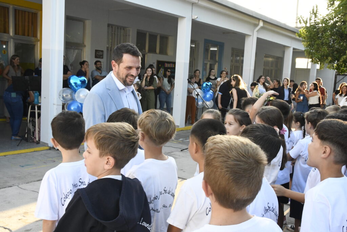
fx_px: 386
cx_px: 174
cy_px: 116
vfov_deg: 33.4
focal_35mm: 40
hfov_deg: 48.5
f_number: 18
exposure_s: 1/160
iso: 3200
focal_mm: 27
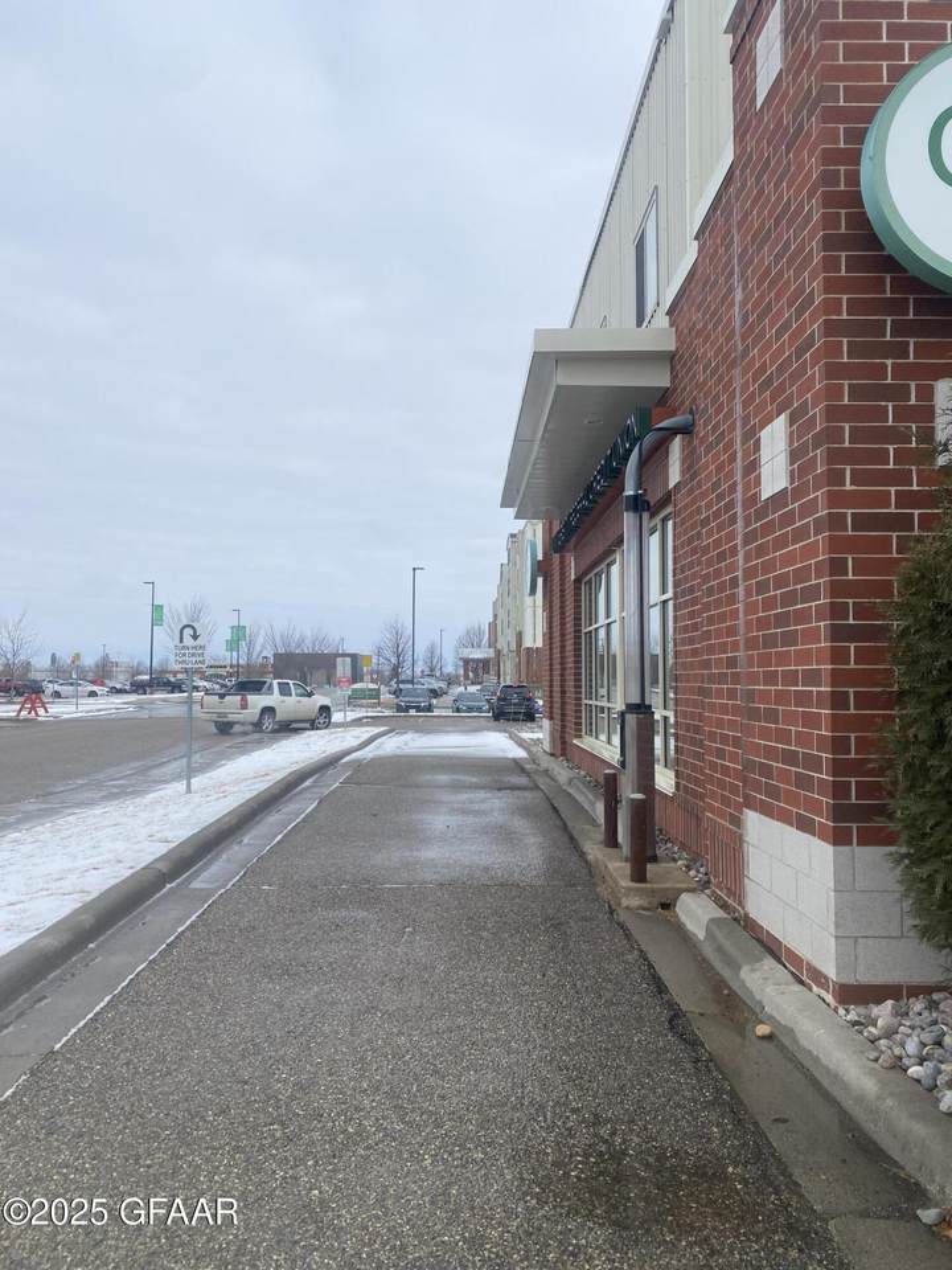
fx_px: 953
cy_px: 635
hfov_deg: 53.1
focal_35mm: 26
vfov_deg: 67.3
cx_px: 476
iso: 32
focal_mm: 4.25
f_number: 1.8
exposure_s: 1/4115
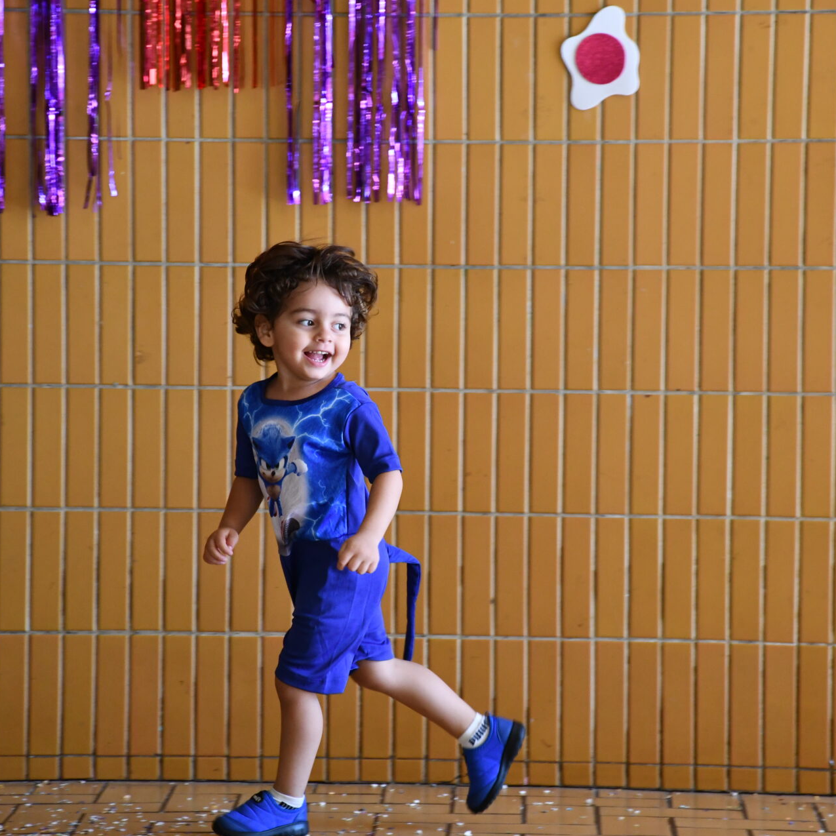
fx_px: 5246
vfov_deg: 9.1
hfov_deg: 9.1
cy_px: 418
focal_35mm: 192
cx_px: 391
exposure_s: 1/250
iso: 1600
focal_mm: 100
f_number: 5.6
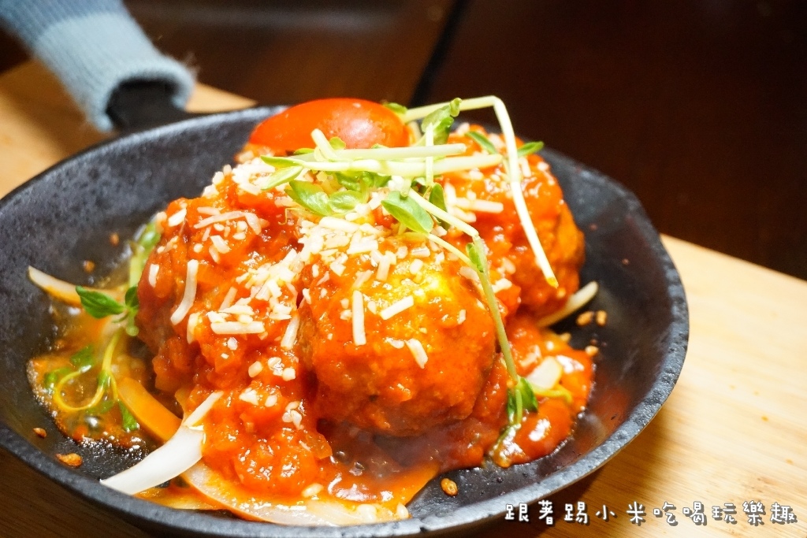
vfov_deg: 24.4
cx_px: 404
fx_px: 1244
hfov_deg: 35.9
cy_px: 269
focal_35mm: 56
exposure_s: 1/60
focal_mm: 37
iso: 3200
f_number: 5.6
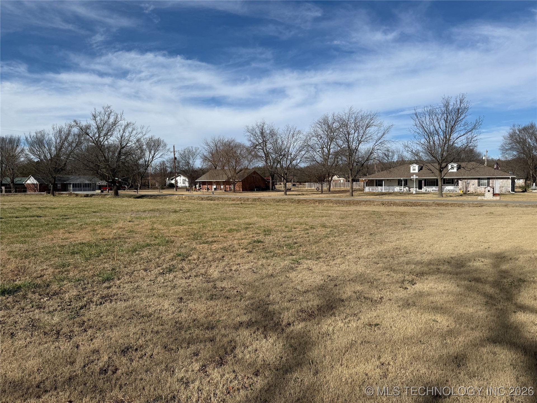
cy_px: 202
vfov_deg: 56.8
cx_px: 268
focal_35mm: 24
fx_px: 372
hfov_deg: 71.6
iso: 80
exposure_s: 1/8130
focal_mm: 6.76
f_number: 1.78
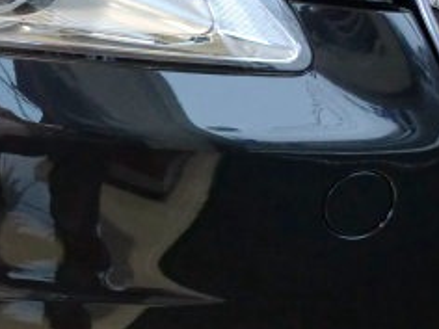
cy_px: 93
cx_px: -89
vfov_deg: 15.5
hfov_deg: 19.4
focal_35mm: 95
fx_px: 1205
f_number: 3.1
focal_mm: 6.3
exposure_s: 1/60
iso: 250
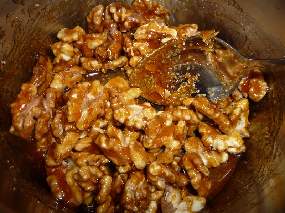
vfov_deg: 46.8
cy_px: 106
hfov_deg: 60.0
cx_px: 142
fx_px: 247
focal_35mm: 30
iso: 100
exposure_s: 1/30
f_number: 4
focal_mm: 5.2
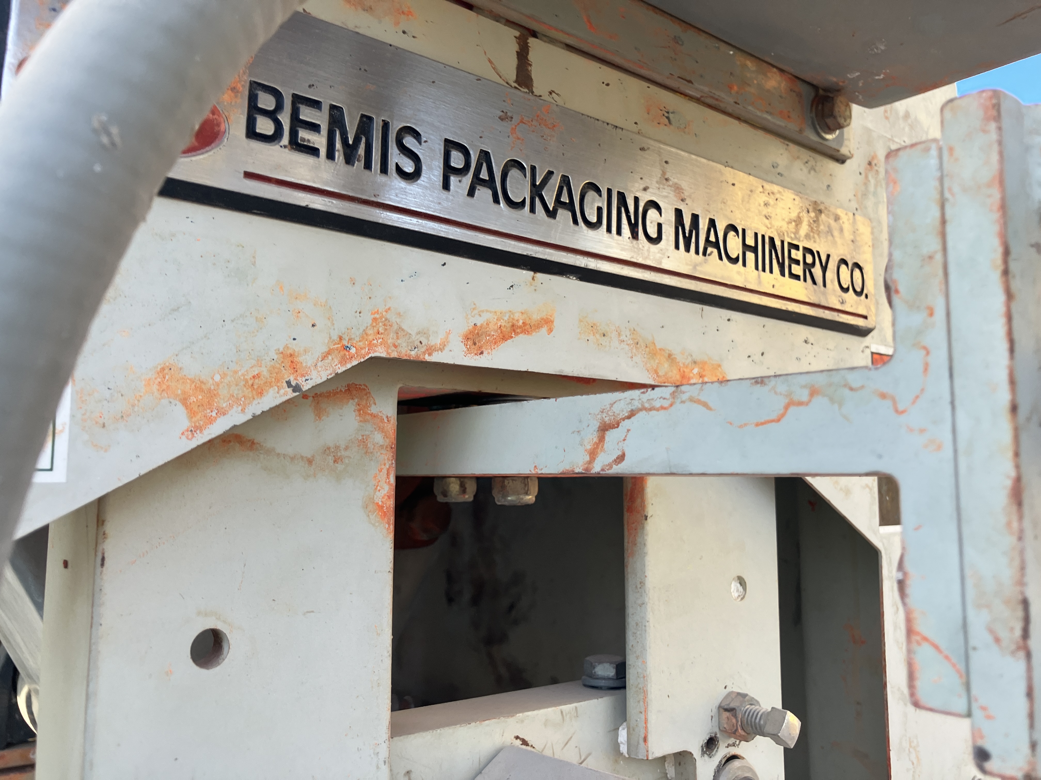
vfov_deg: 49.7
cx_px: 520
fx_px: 842
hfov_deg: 63.4
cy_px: 390
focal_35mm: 28
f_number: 1.8
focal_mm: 3.99
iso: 40
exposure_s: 1/121
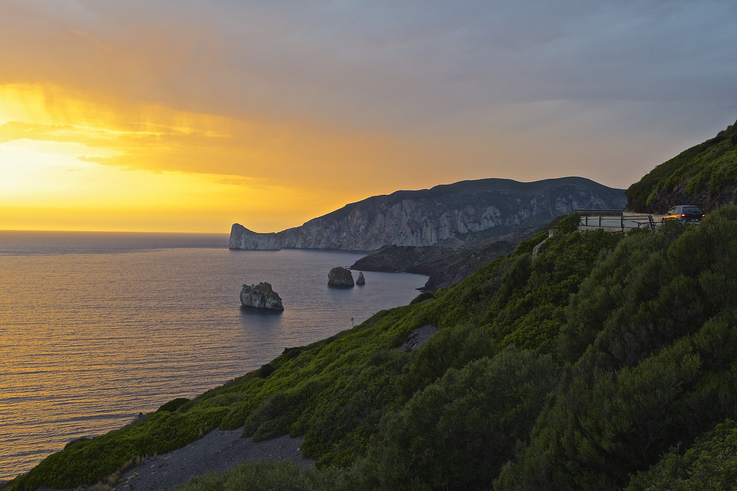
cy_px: 246
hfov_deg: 46.4
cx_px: 368
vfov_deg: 31.9
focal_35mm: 42
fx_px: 860
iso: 400
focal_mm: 28
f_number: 8
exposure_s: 1/50
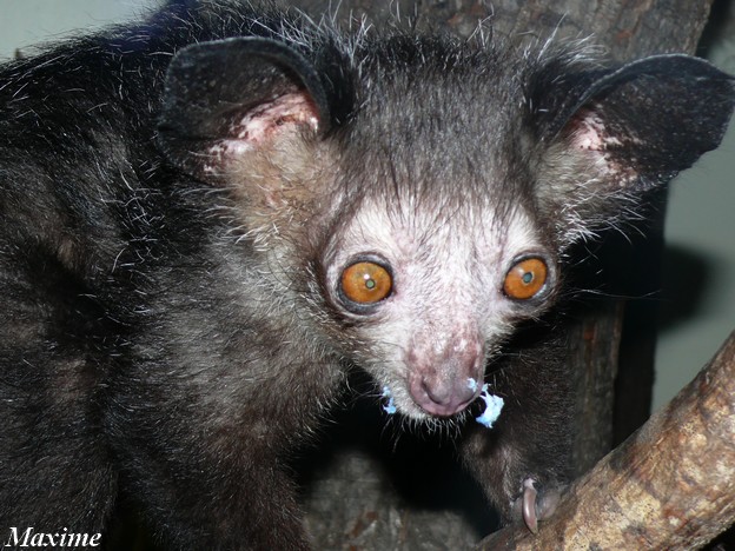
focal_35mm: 93
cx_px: 368
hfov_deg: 21.1
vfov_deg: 15.9
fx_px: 1975
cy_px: 276
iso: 100
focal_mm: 12.7
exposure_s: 1/30
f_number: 3.2
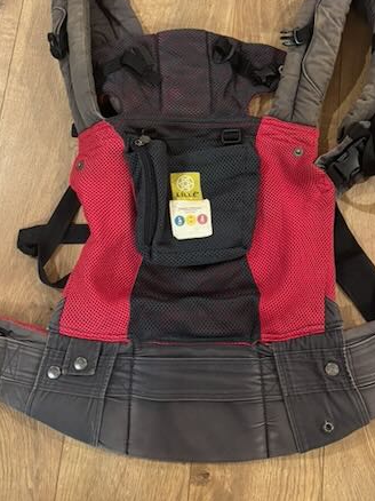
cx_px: 197
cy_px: 192
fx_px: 549
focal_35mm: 38
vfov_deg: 48.6
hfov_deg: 37.7
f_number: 1.6
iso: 500
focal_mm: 5.96
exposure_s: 1/40
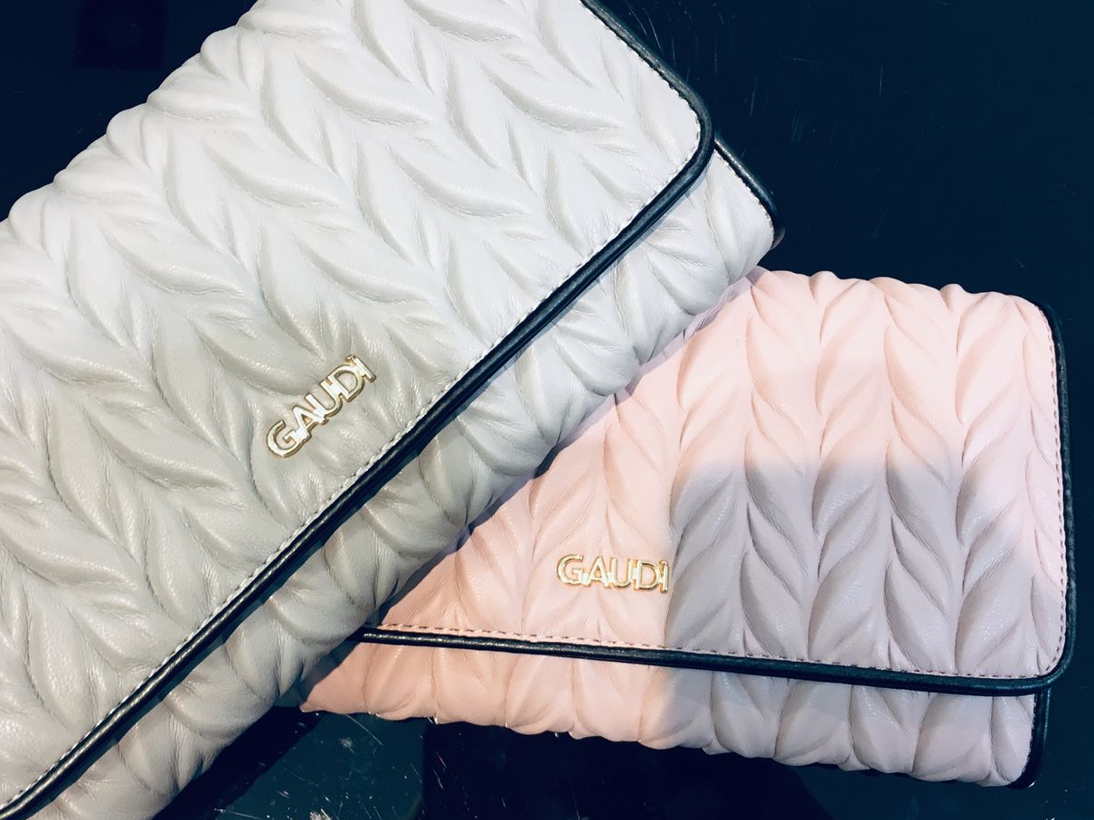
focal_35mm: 41
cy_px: 407
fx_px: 1296
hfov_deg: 45.7
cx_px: 478
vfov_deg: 35.1
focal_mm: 4.15
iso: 100
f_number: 2.2
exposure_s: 1/33
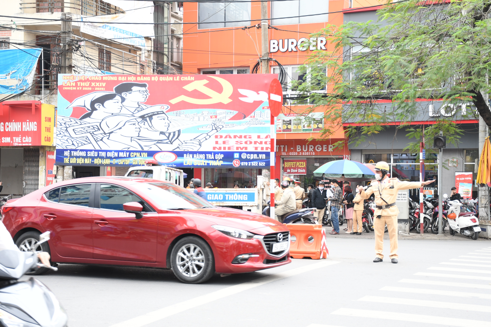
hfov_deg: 33.4
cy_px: 164
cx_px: 246
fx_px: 818
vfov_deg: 22.6
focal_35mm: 60
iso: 400
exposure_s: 1/200
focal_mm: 40
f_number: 6.3
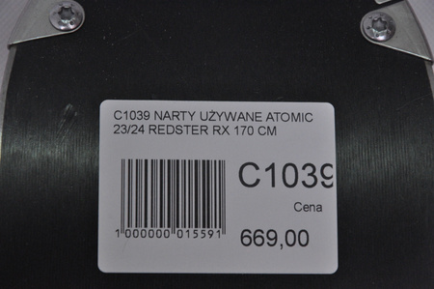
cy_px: 144
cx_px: 217
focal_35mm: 158
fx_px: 1897
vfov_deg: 8.7
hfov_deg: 13.1
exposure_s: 1/125
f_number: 9.5
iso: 3200
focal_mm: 105
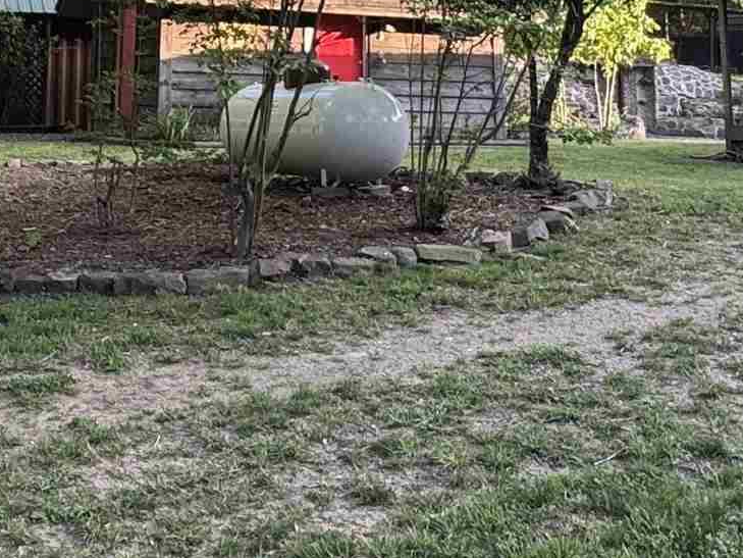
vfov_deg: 22.1
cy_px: -180
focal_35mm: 59
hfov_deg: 32.3
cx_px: 221
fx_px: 1267
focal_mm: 2.22
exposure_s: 1/99
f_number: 2.2
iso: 50
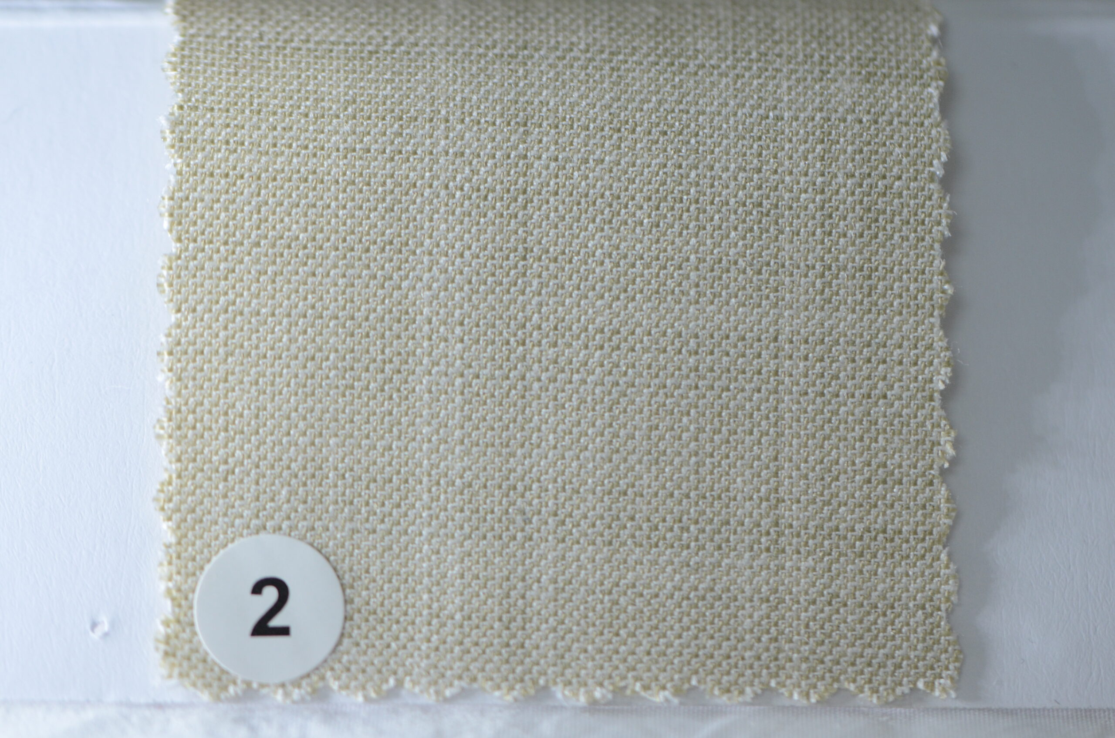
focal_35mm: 135
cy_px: 369
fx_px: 4173
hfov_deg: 15.2
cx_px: 558
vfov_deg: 10.1
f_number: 3.8
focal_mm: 90
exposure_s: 1/125
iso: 800
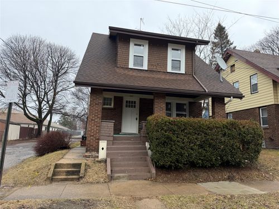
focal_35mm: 24
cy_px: 104
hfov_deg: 71.6
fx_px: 193
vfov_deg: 56.8
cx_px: 140
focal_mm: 6.76
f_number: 1.78
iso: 100
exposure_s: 1/2370
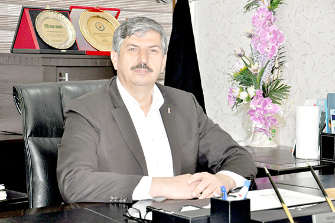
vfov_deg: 15.7
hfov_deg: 23.4
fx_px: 809
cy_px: 112
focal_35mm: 87
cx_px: 168
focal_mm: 58
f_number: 5
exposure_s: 1/60
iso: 800
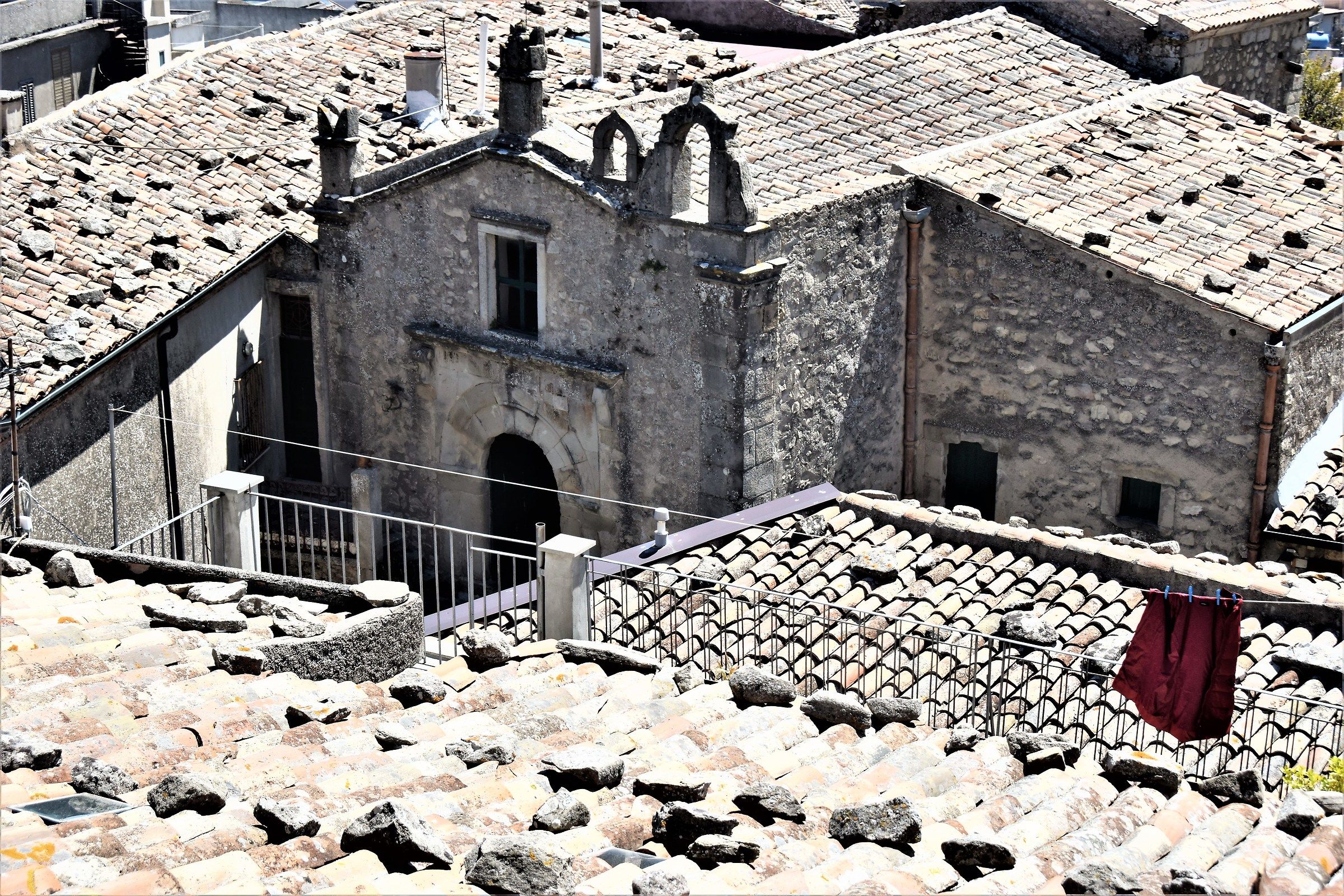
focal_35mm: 54
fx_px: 2016
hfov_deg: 36.9
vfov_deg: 25.1
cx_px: 672
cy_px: 448
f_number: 8
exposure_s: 1/250
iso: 280
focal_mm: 36
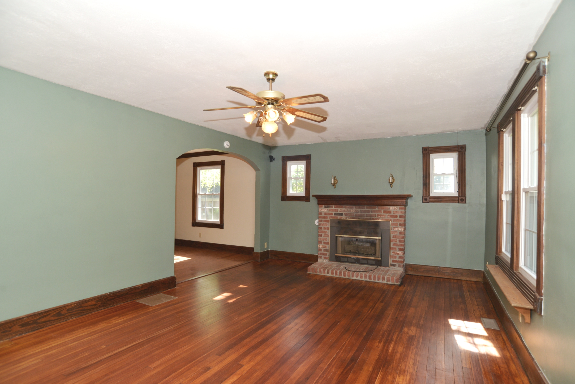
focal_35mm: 18
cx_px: 288
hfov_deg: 90.0
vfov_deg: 67.4
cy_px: 192
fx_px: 288
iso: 400
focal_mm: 18
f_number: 6.3
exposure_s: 1/125
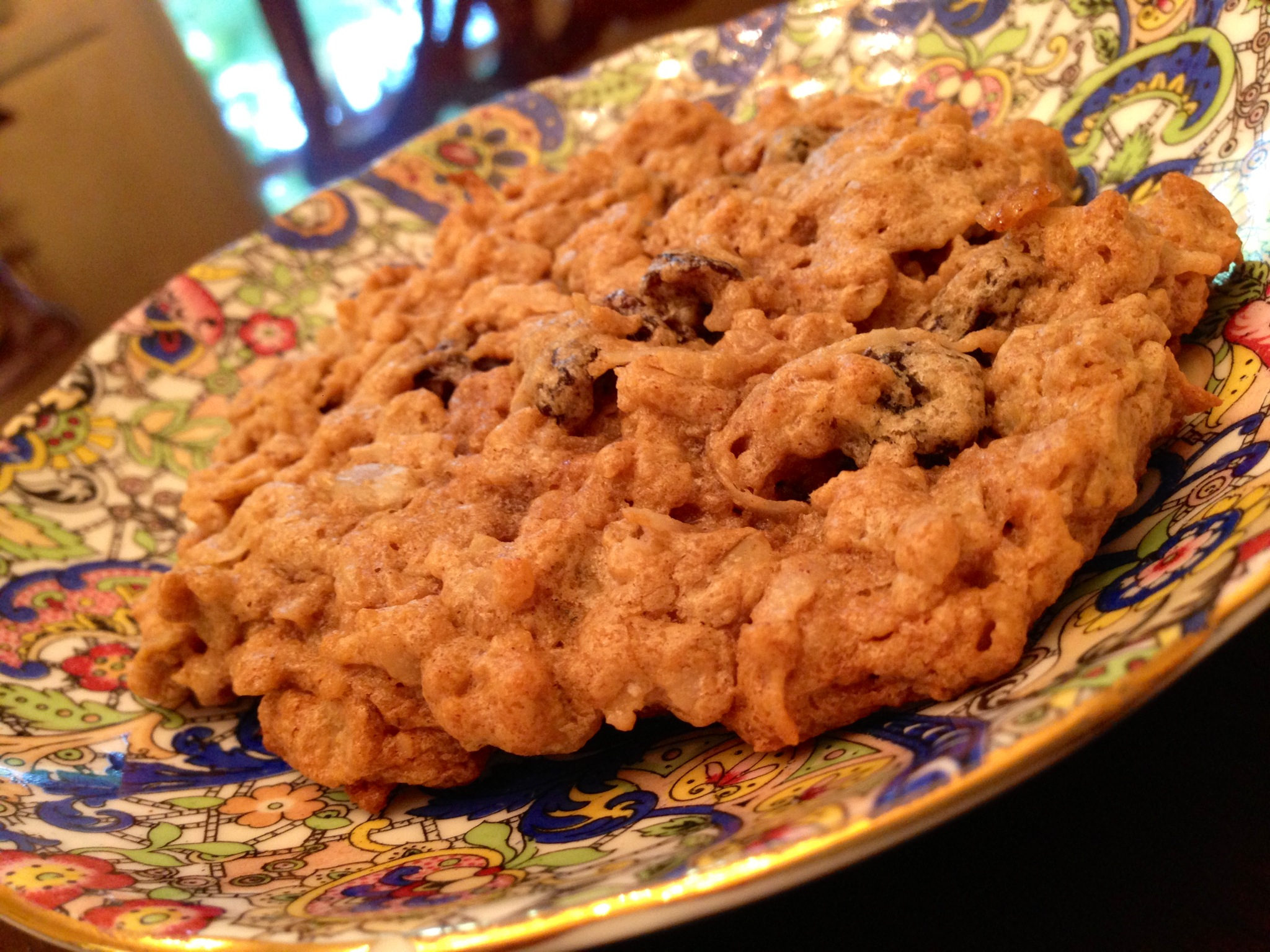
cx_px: 635
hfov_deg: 55.4
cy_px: 476
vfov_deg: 42.9
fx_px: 1211
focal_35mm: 33
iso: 250
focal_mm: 4.13
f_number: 2.4
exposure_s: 1/20
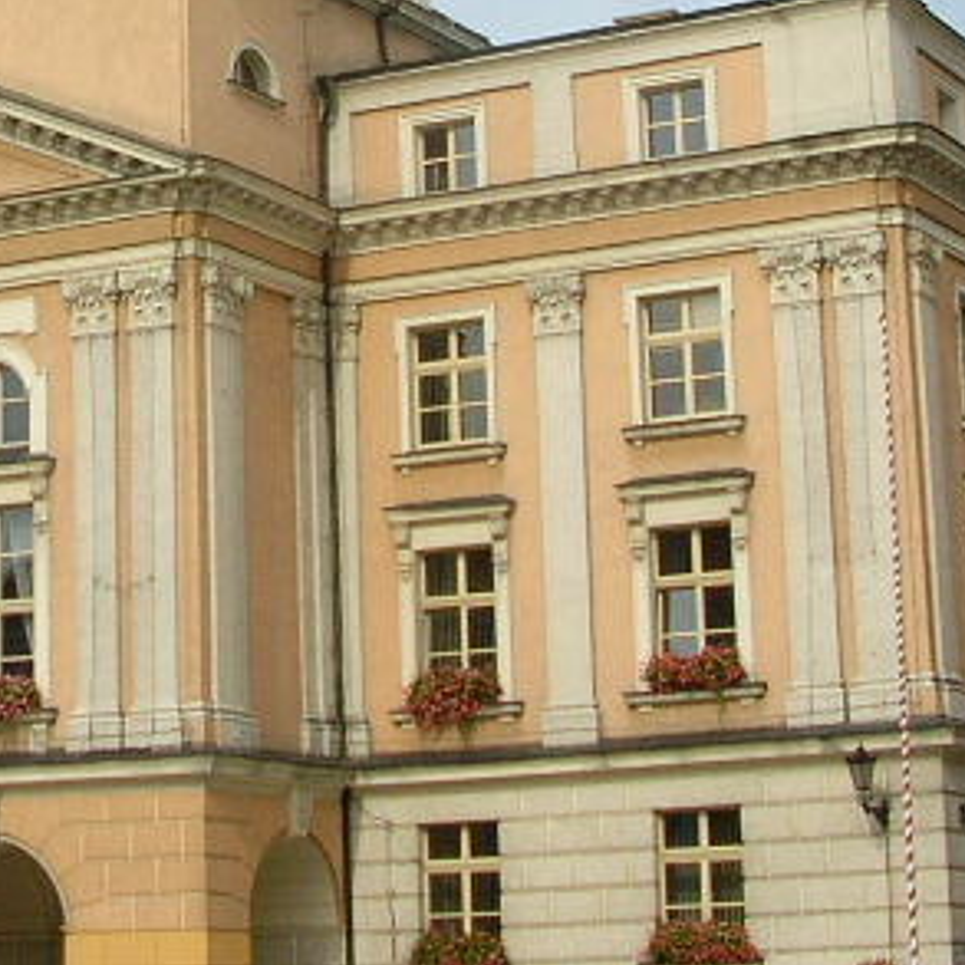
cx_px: 138
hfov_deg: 16.0
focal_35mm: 108
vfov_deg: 15.8
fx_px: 3406
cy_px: -33
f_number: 5.6
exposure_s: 1/306
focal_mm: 5.8
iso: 50
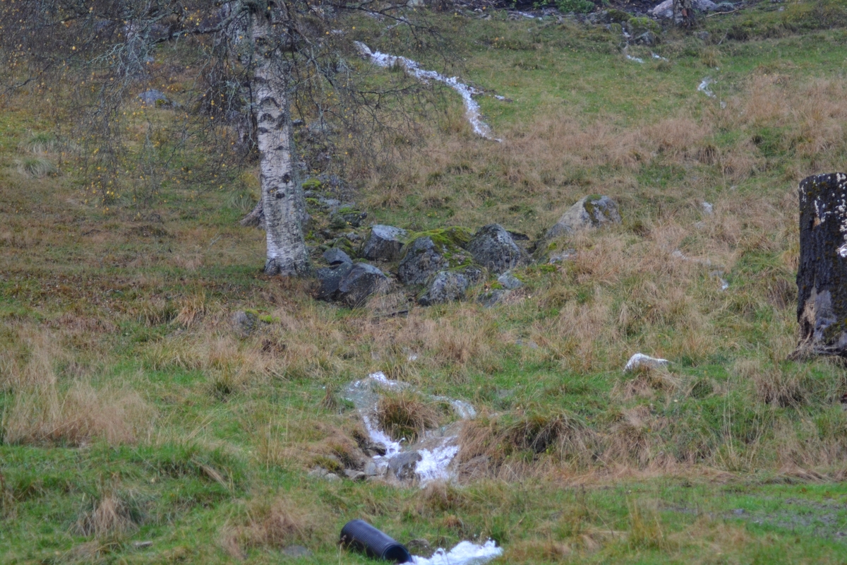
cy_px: 282
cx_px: 424
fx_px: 3000
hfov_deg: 16.1
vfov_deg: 10.8
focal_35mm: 128
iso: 800
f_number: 4
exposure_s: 1/125
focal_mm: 85
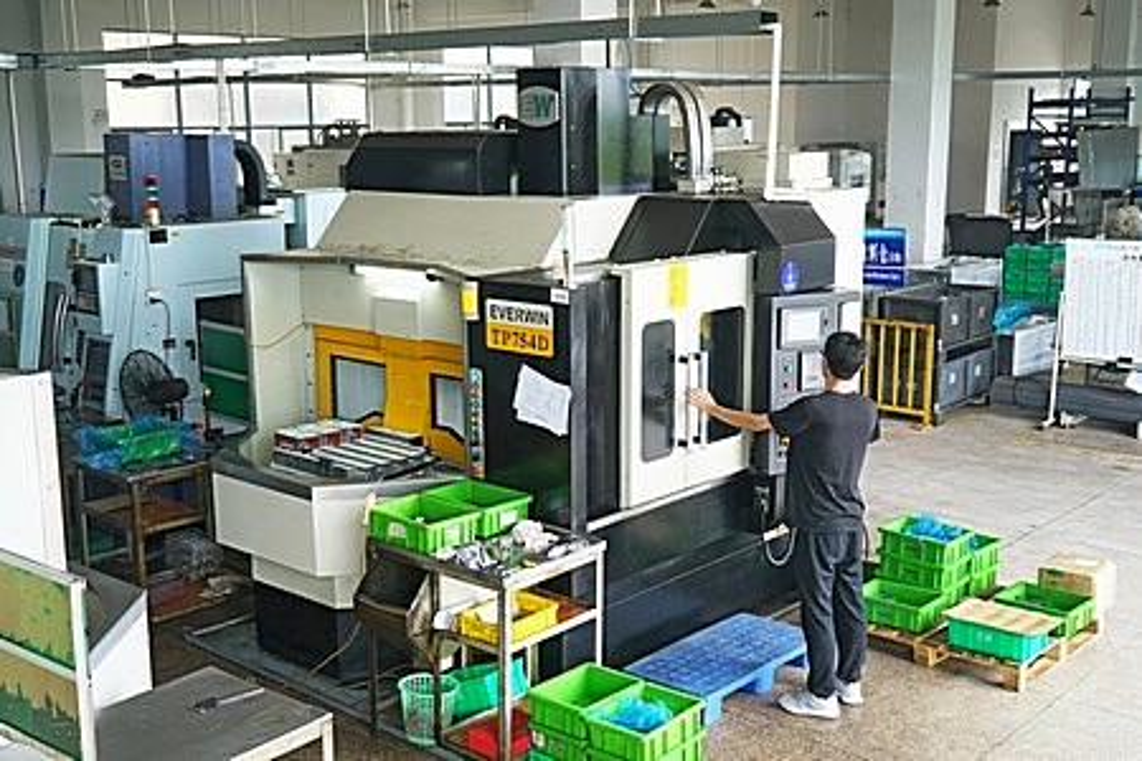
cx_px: 571
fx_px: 1301
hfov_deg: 47.4
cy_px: 380
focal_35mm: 41
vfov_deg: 32.6
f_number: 4.5
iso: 250
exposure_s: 1/160
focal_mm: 41
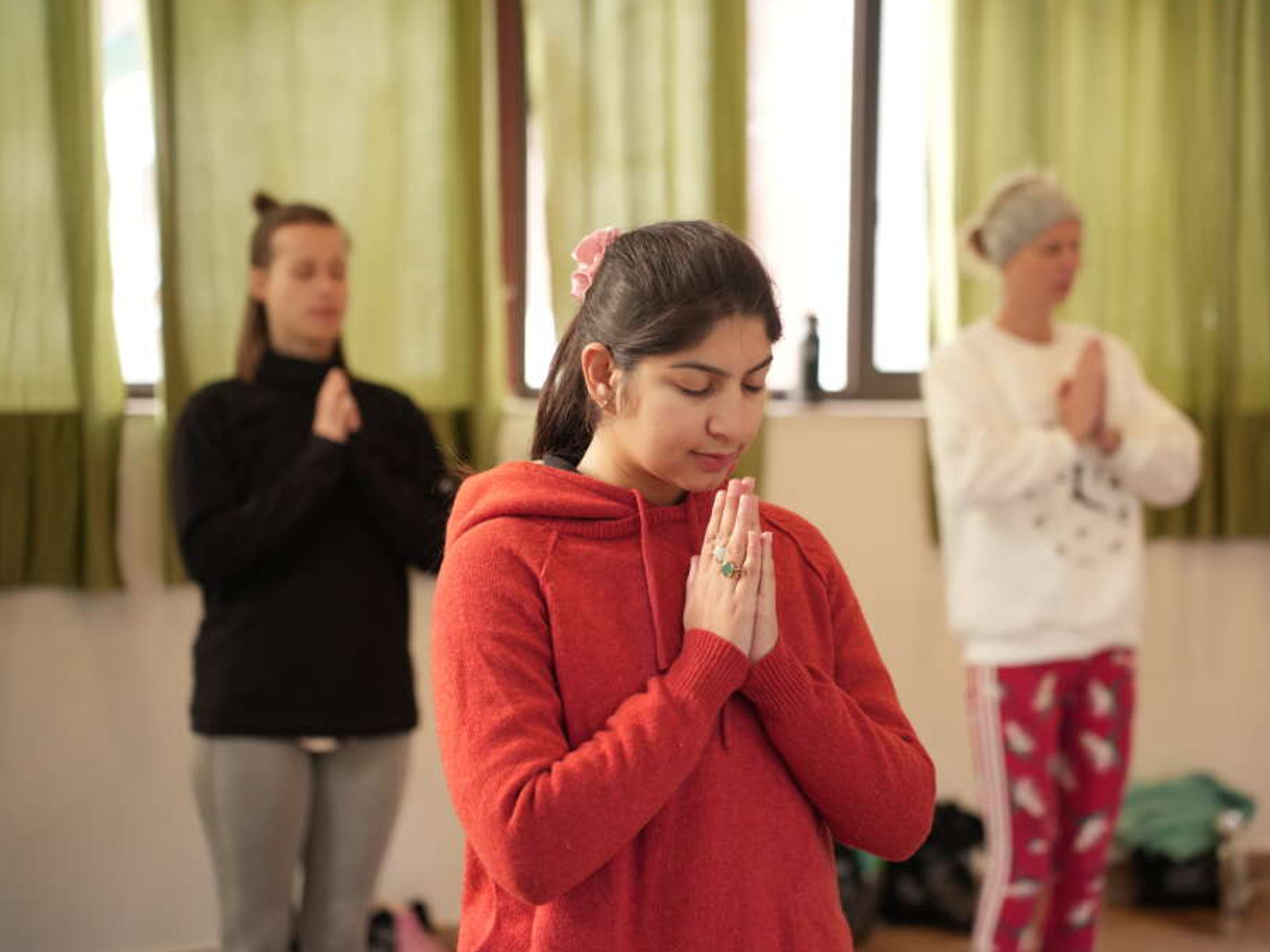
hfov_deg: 23.8
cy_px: 473
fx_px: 3007
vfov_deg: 18.0
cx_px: 717
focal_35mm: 82
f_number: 2.8
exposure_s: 1/100
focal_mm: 75
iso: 2000
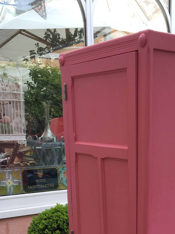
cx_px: 142
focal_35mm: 60
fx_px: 404
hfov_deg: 24.0
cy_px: 235
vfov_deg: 29.9
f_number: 2.2
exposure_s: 1/240
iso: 25
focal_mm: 4.15
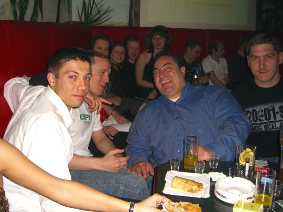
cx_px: 142
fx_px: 311
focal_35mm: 38
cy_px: 106
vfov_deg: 37.7
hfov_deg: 49.0
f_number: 2.8
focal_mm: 7.9
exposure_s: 1/60
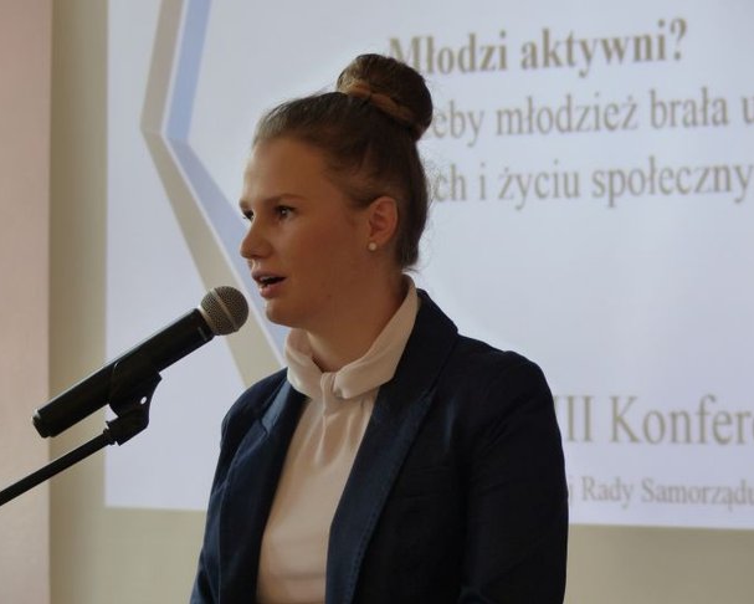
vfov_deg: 7.4
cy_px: 302
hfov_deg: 9.2
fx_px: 4688
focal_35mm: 210
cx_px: 357
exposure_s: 1/50
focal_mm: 36.2
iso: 160
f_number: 2.8
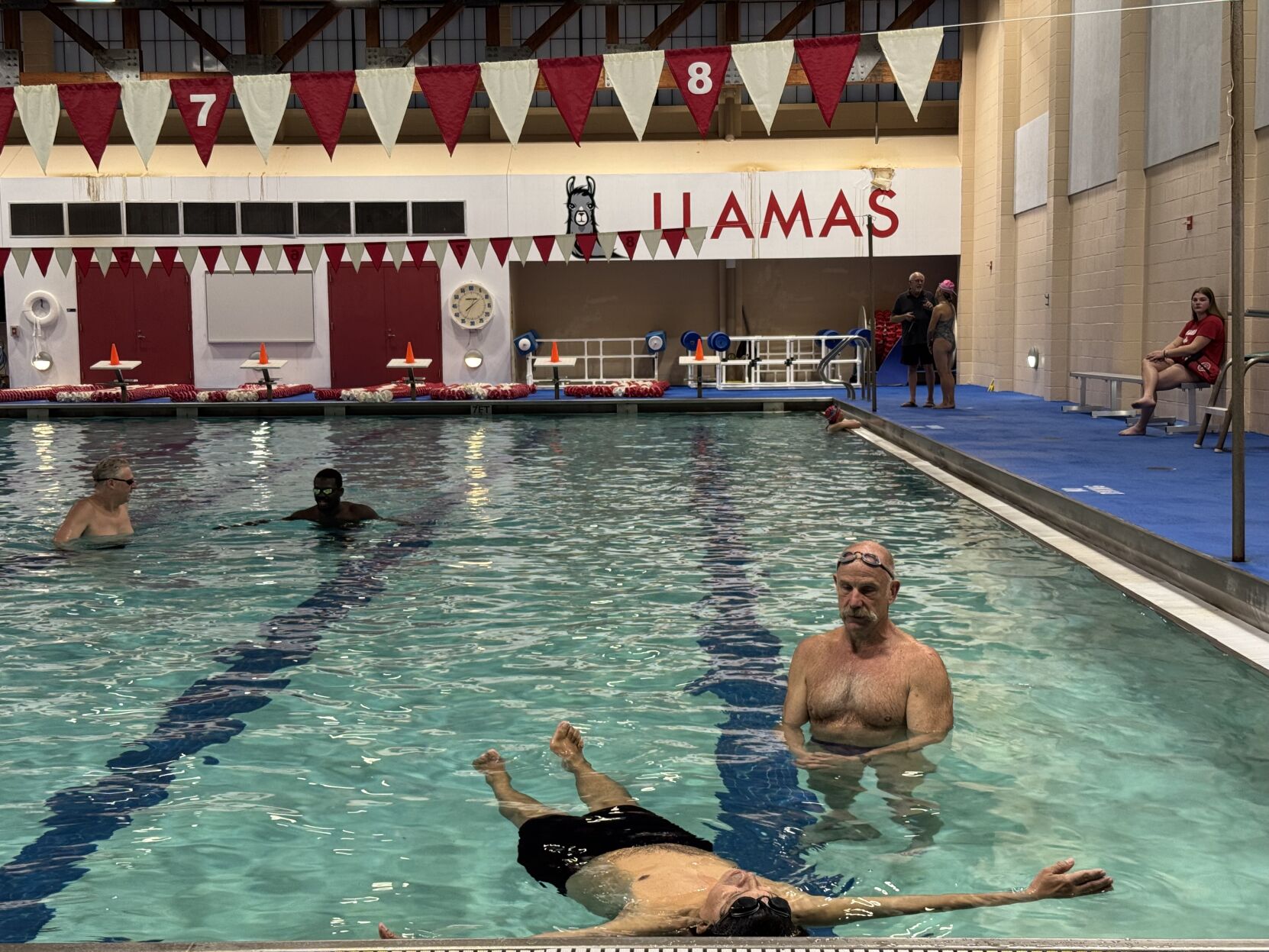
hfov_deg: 39.7
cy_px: 476
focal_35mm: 48
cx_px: 634
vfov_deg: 30.3
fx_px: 1760
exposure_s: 1/60
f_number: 1.78
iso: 125
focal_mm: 6.76
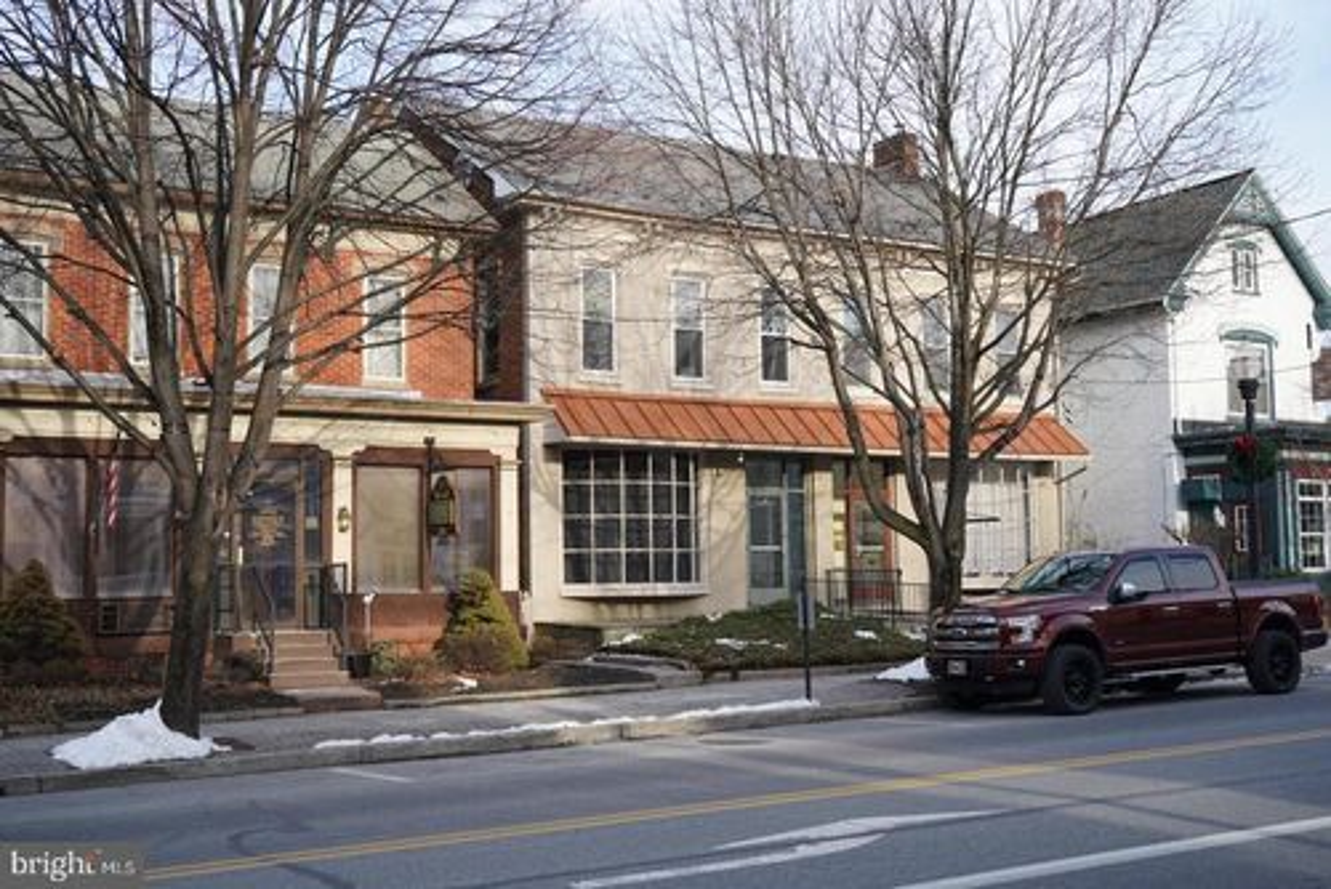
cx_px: 666
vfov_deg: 33.4
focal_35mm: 40
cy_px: 444
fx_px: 1480
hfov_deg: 48.4
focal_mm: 40
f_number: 6.3
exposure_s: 1/100
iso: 100
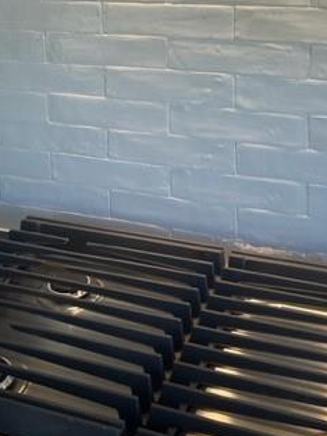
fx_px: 668
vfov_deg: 33.9
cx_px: 152
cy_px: 31
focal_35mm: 53
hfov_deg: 27.5
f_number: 1.6
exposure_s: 1/120
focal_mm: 5.1
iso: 100
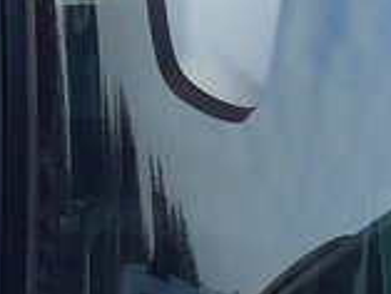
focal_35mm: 221
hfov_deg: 8.7
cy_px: 199
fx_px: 2498
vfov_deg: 6.7
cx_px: -259
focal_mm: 6
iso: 80
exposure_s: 1/250
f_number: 2.8
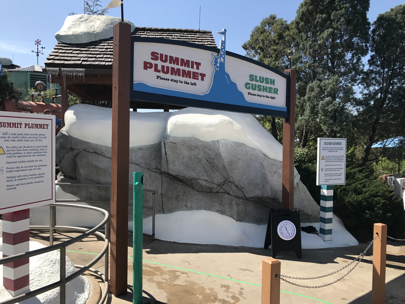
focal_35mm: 28
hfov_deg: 63.4
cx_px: 202
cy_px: 152
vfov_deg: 49.7
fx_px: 328
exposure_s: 1/1842
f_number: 1.8
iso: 20
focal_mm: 3.99
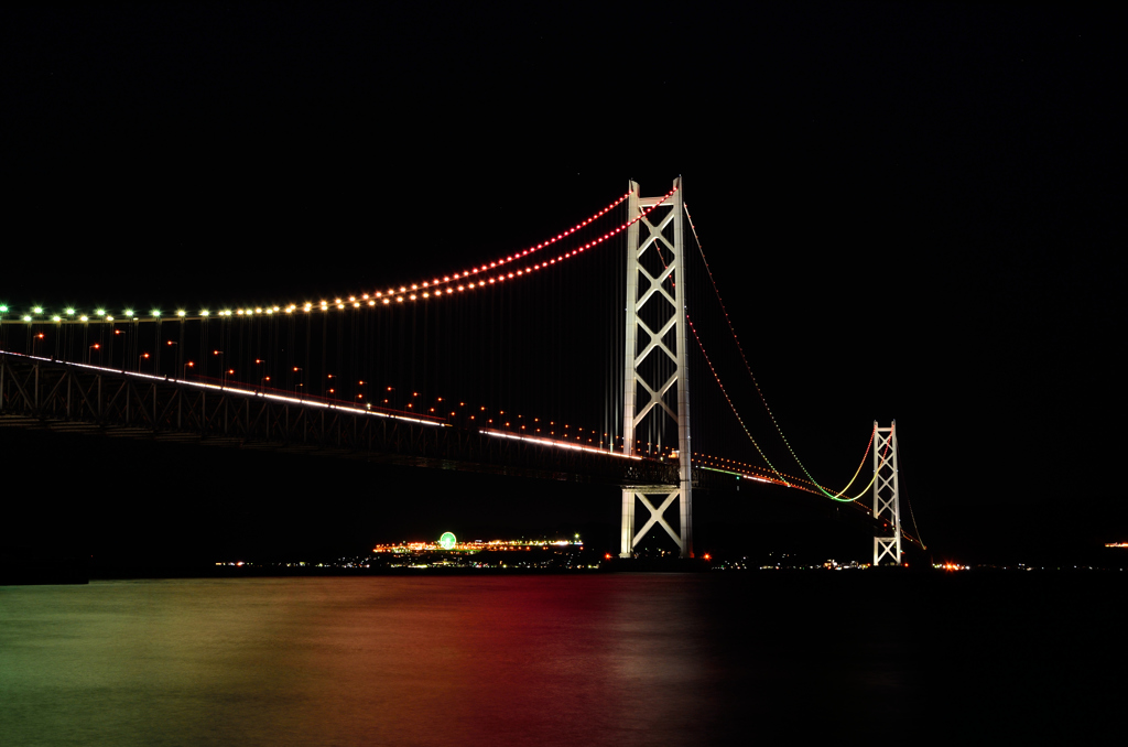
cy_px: 374
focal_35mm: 48
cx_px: 564
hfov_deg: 41.2
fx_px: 1501
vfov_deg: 27.9
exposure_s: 10
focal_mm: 32
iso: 100
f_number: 8
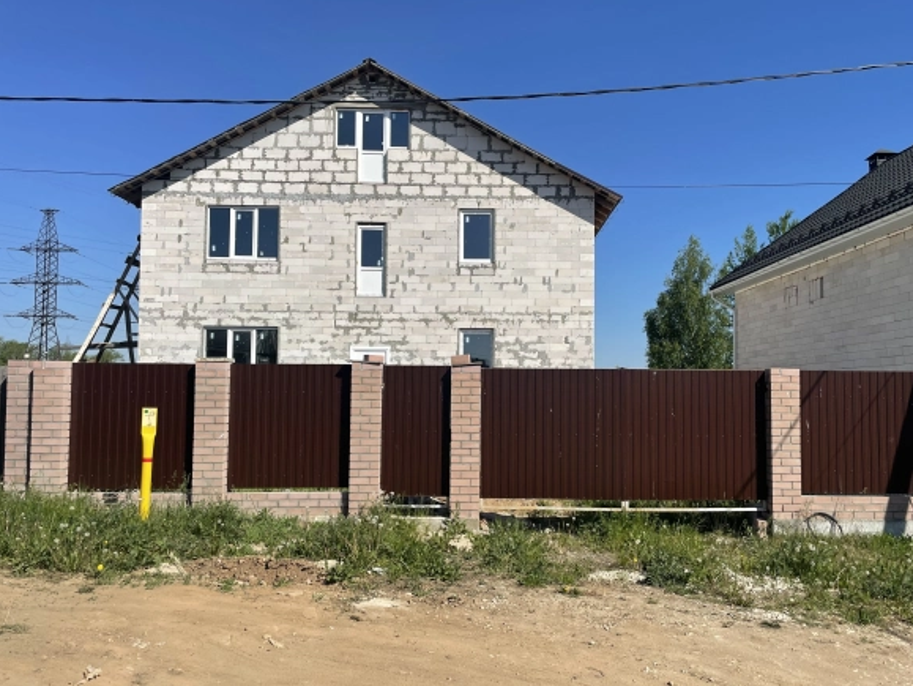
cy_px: 361
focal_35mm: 28
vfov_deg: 49.8
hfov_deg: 63.3
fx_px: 739
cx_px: 489
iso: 32
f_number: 1.6
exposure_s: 1/5051
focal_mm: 4.2
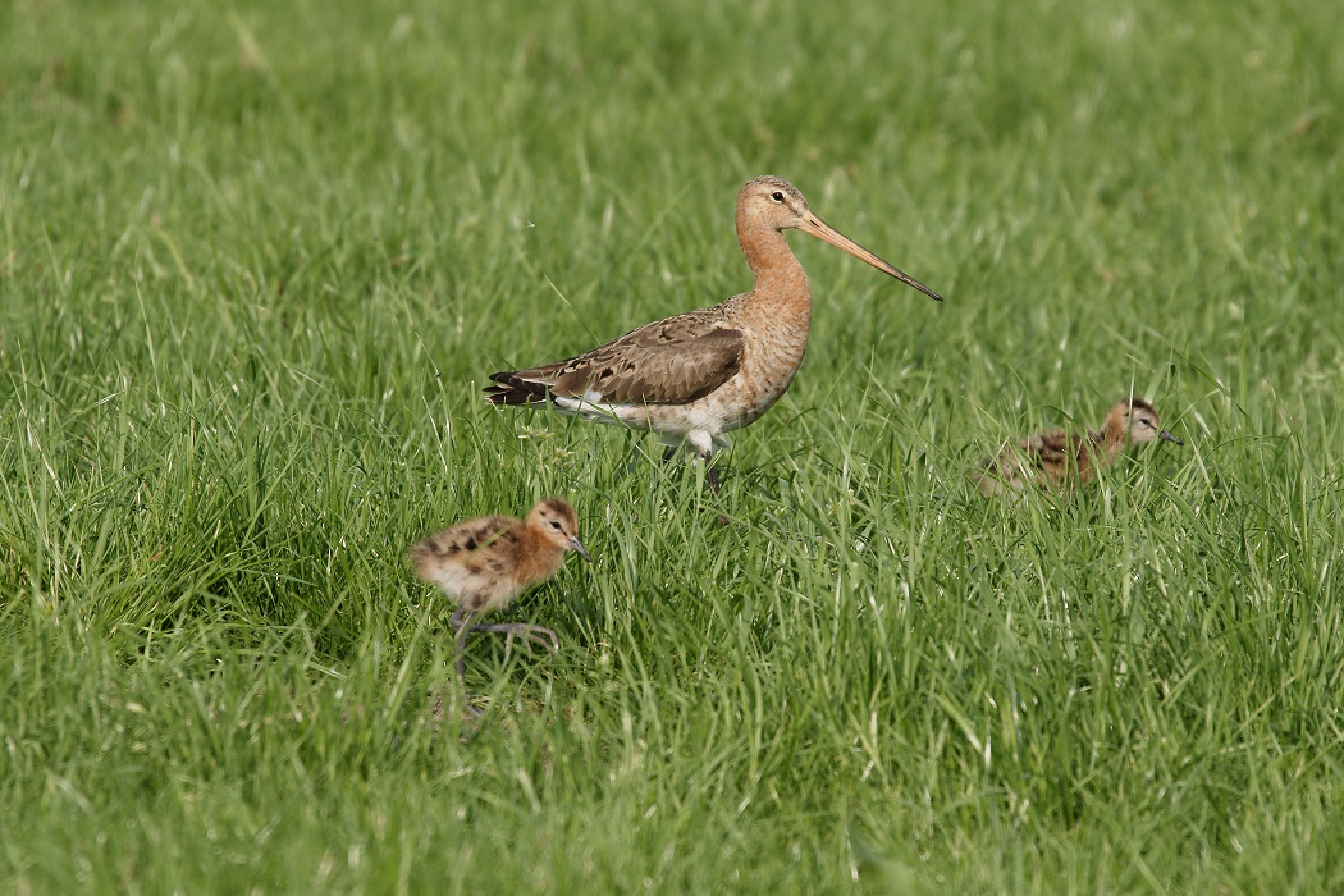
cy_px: 448
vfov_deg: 2.3
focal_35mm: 600
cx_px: 672
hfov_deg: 3.4
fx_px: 22398
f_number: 7.1
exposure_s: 1/500
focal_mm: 400
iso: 250
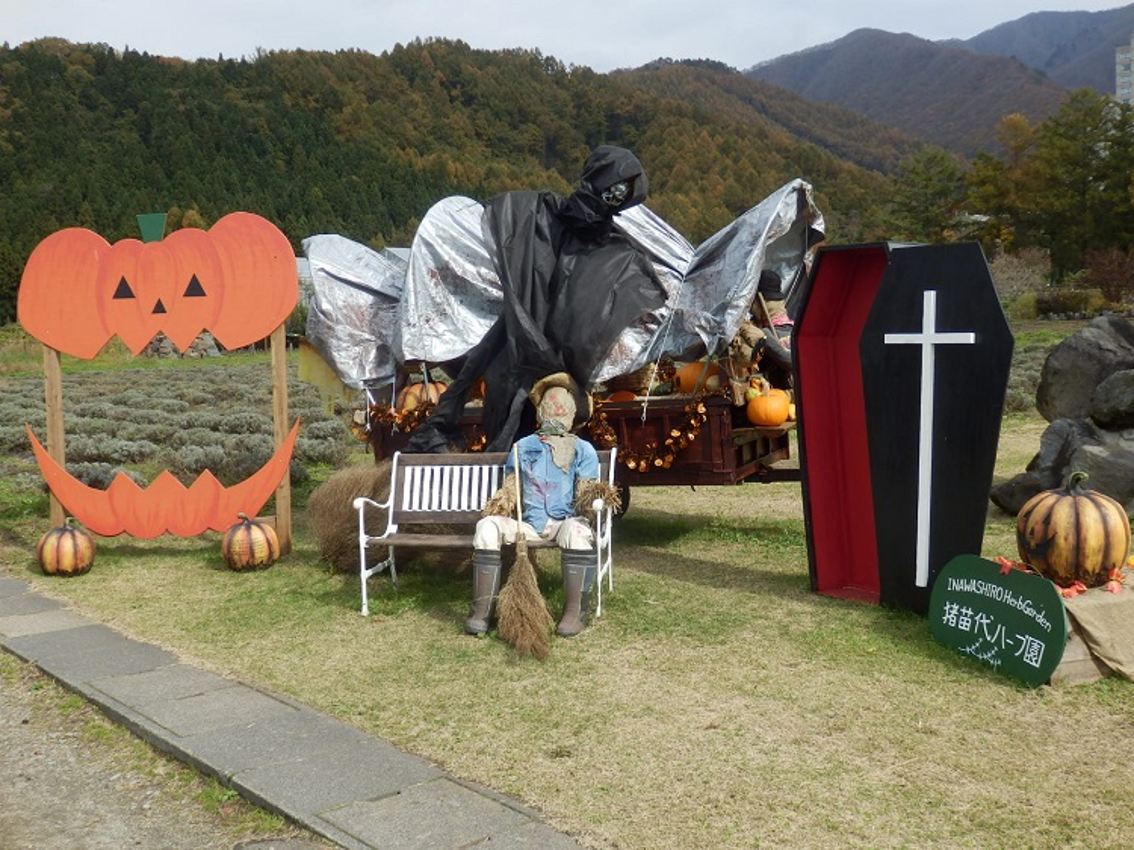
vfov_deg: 38.6
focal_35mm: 37
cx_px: 567
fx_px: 1212
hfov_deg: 50.2
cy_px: 425
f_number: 3.6
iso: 80
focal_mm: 6.6
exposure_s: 1/640
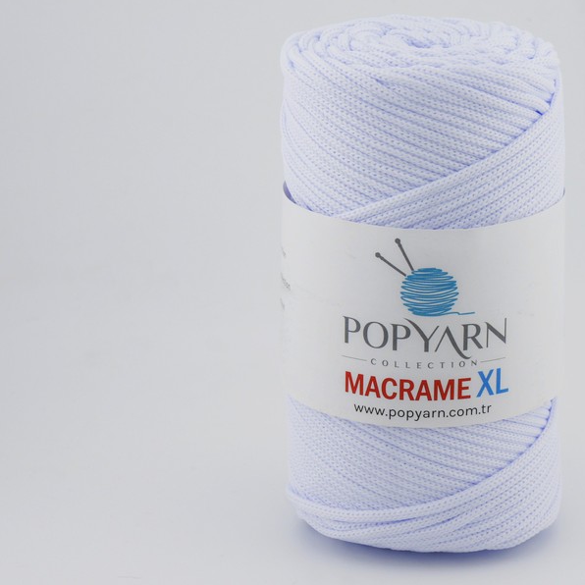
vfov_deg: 20.0
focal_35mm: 87
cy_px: 292
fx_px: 1657
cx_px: 426
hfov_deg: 19.9
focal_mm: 45
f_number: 9
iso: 200
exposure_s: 1/400
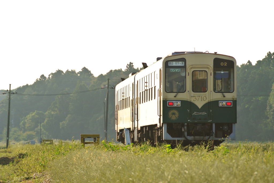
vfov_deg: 4.6
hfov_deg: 6.9
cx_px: 137
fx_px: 2263
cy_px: 92
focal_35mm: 297
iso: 100
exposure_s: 1/320
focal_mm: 110
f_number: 5.6
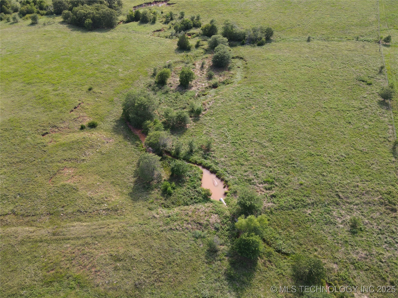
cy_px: 149
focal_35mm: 24
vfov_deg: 56.8
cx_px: 199
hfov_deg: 71.6
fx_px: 276
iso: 110
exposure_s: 1/160
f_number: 2.8
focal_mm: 4.5
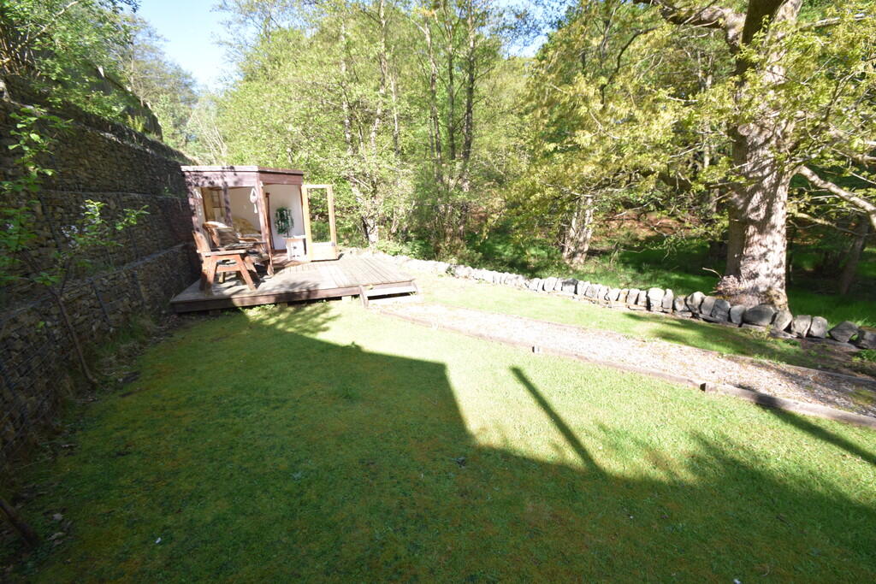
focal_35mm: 15
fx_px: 365
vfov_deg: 77.3
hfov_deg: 100.4
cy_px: 292
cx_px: 438
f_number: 7.1
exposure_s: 1/200
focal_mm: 10
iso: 400
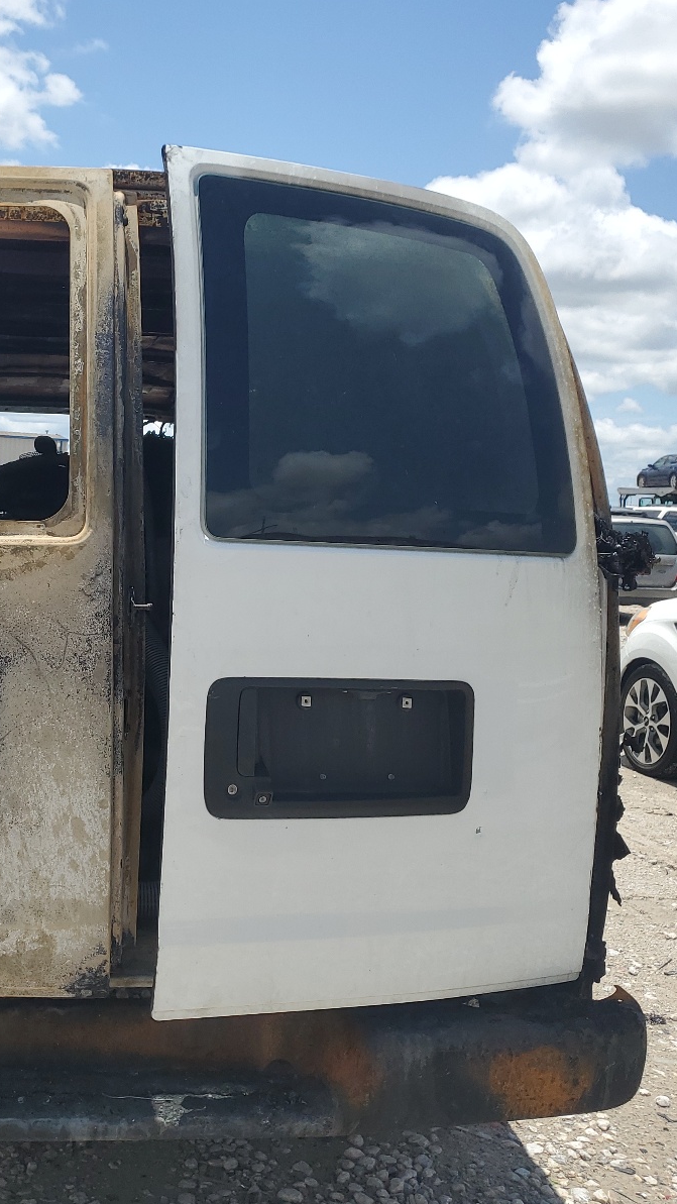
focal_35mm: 38
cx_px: 134
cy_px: 604
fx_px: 1213
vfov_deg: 52.8
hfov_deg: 30.4
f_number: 1.5
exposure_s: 1/5000
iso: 50
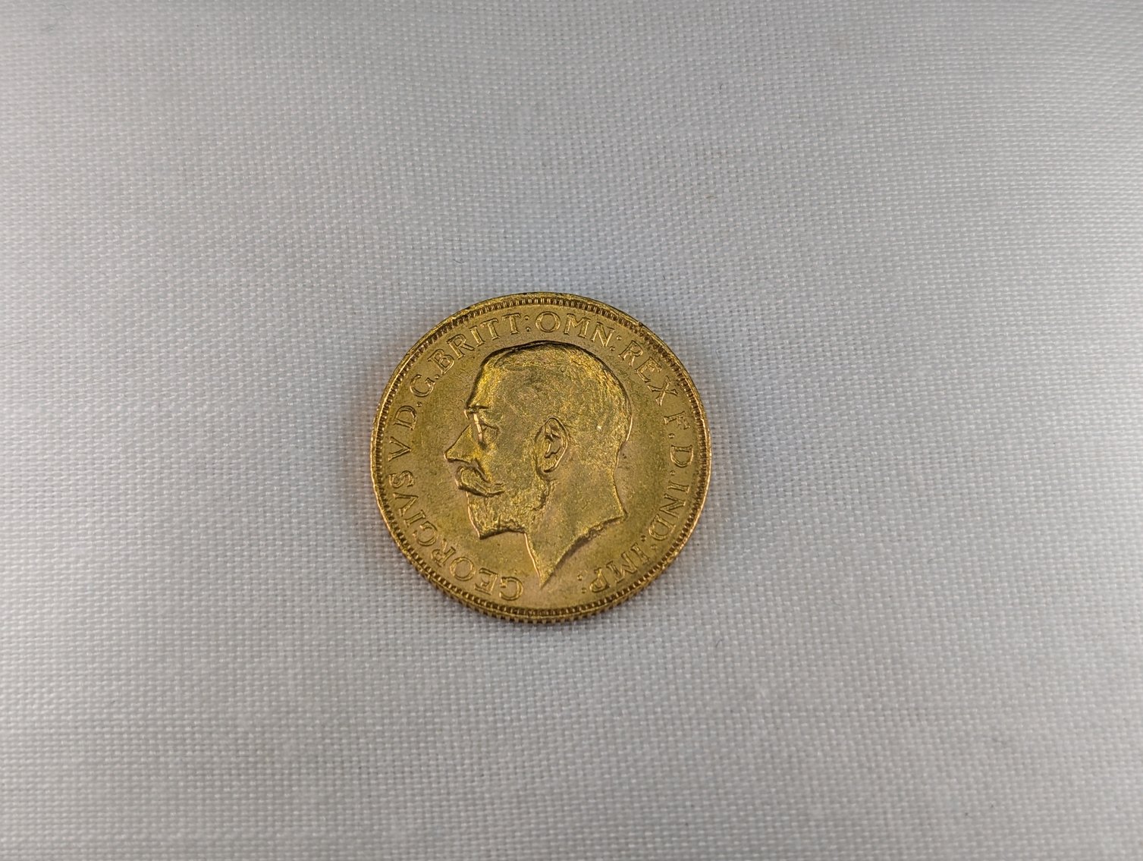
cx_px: 572
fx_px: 1620
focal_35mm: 49
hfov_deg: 38.9
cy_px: 430
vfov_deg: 29.8
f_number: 1.68
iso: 21
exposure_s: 1/797
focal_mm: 6.9
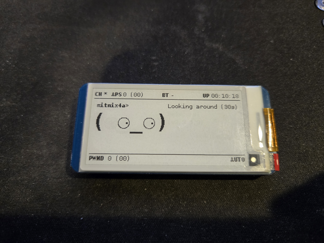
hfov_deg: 73.9
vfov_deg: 58.9
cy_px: 122
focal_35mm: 23
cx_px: 162
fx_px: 215
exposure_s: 1/60
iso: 640
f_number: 1.8
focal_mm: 5.4
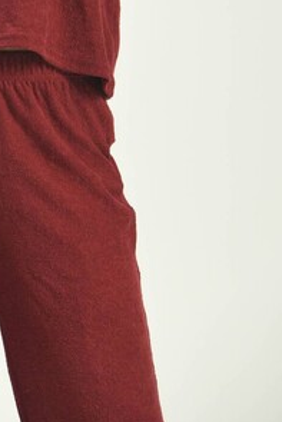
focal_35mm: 445
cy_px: -87
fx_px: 5222
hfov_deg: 3.1
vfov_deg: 4.6
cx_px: -31
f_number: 6.3
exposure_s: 1/160
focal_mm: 175
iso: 100
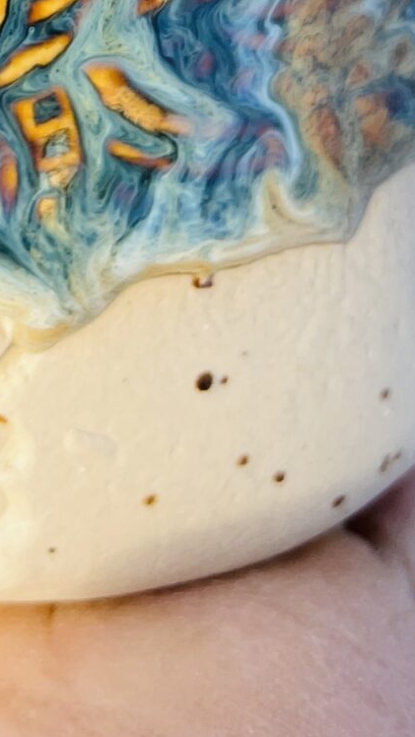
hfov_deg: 12.1
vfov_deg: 18.8
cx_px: -131
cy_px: -442
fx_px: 1897
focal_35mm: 97
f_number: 1.6
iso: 32
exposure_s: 1/558
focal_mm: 4.2
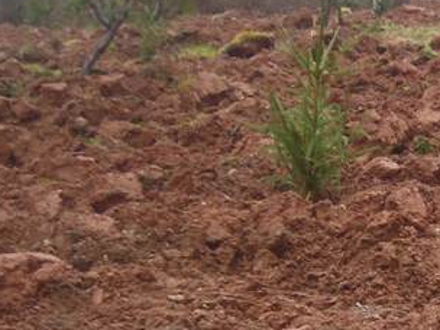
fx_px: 1271
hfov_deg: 18.8
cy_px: 347
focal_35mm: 100
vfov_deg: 14.5
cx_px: 502
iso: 63
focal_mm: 6.3
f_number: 3.2
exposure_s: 1/30
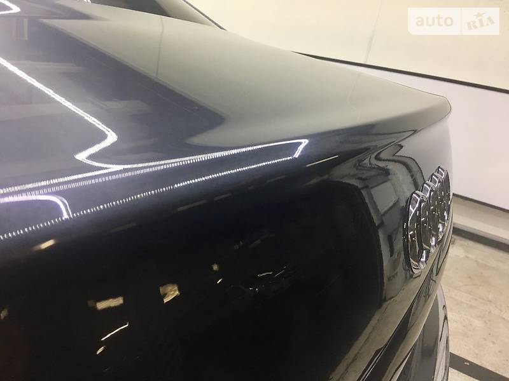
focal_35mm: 29
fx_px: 426
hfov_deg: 61.7
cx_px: 254
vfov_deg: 48.2
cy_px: 190
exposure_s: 1/17
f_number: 2.2
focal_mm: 4.2
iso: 64
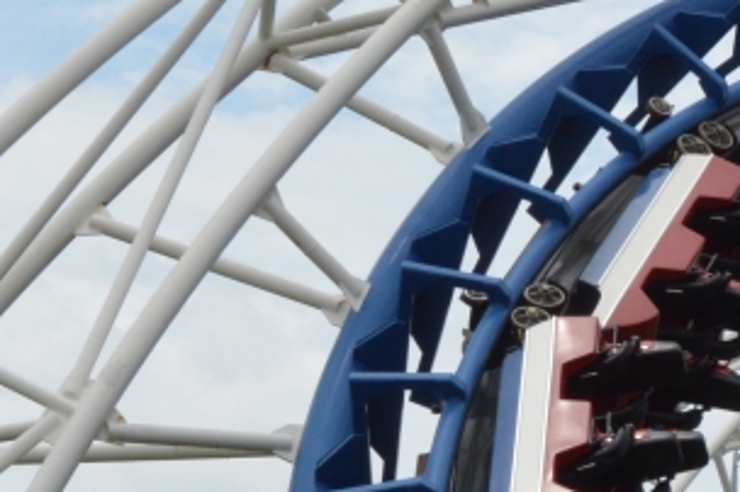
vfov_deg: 6.2
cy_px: 634
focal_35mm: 221
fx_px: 4540
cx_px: 1066
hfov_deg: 9.1
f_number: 14
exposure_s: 1/800
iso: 800
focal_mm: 35
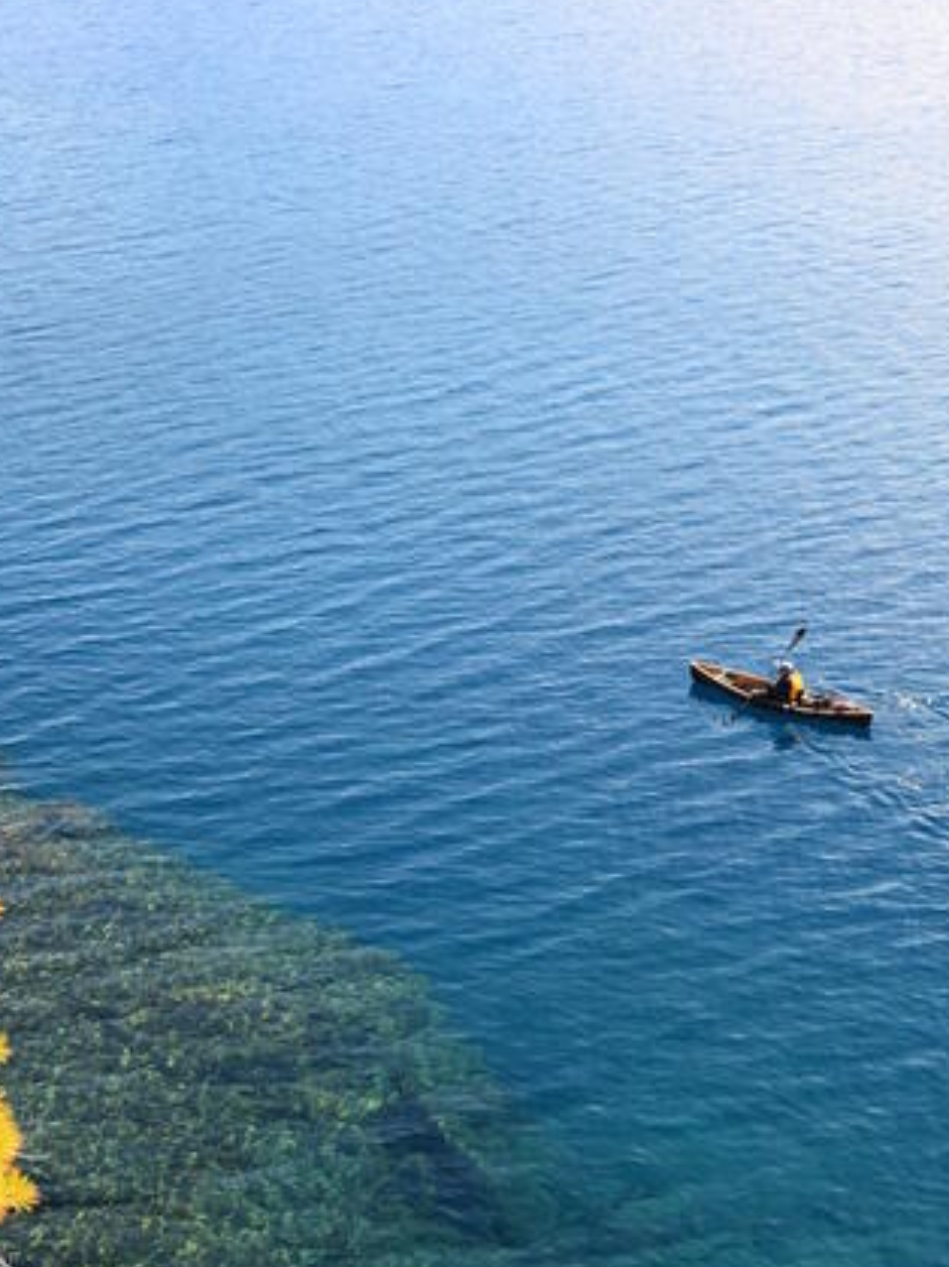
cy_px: 699
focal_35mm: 61
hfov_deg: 24.0
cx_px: 396
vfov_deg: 31.7
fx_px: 2231
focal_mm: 24
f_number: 7.1
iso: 100
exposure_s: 1/100
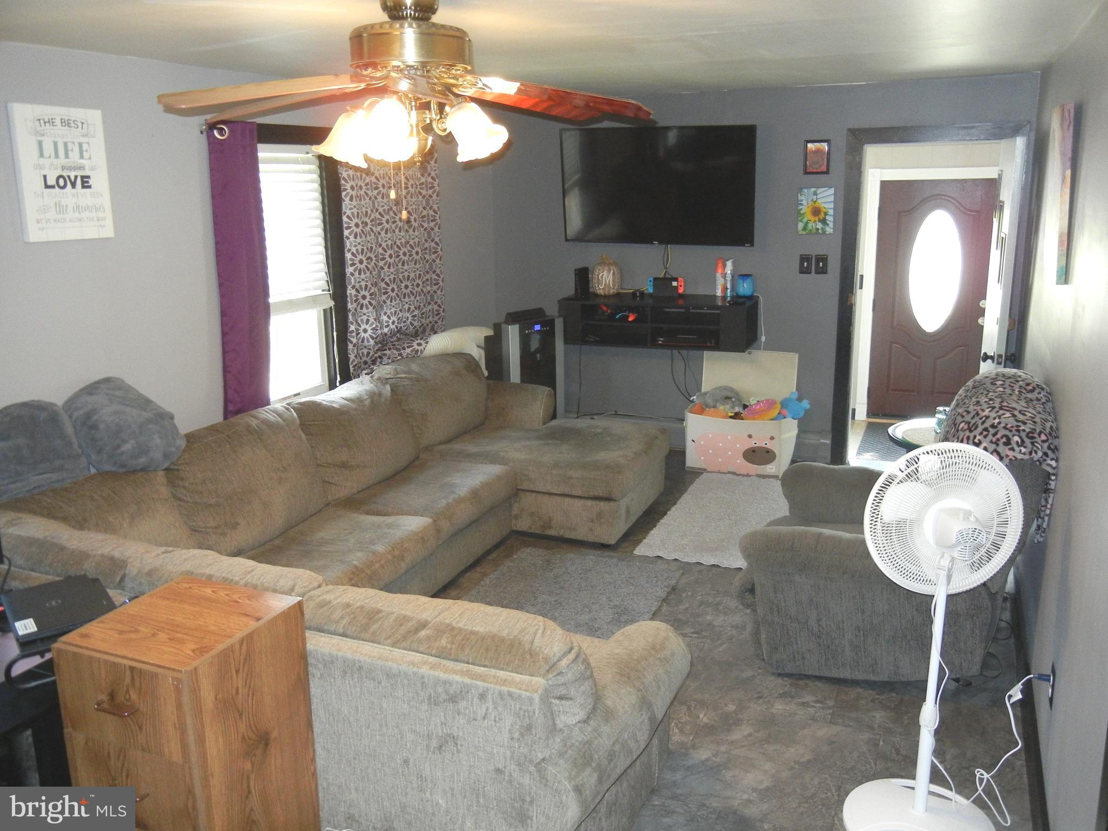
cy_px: 416
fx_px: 960
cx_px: 554
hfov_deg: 60.0
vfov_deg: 46.8
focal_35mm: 30
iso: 512
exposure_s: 1/30
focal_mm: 5.4
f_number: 3.5
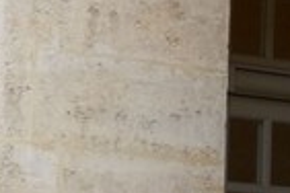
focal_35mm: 475
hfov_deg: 4.1
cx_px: 1049
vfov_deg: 2.9
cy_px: 259
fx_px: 3826
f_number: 4.2
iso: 100
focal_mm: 28
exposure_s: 1/80
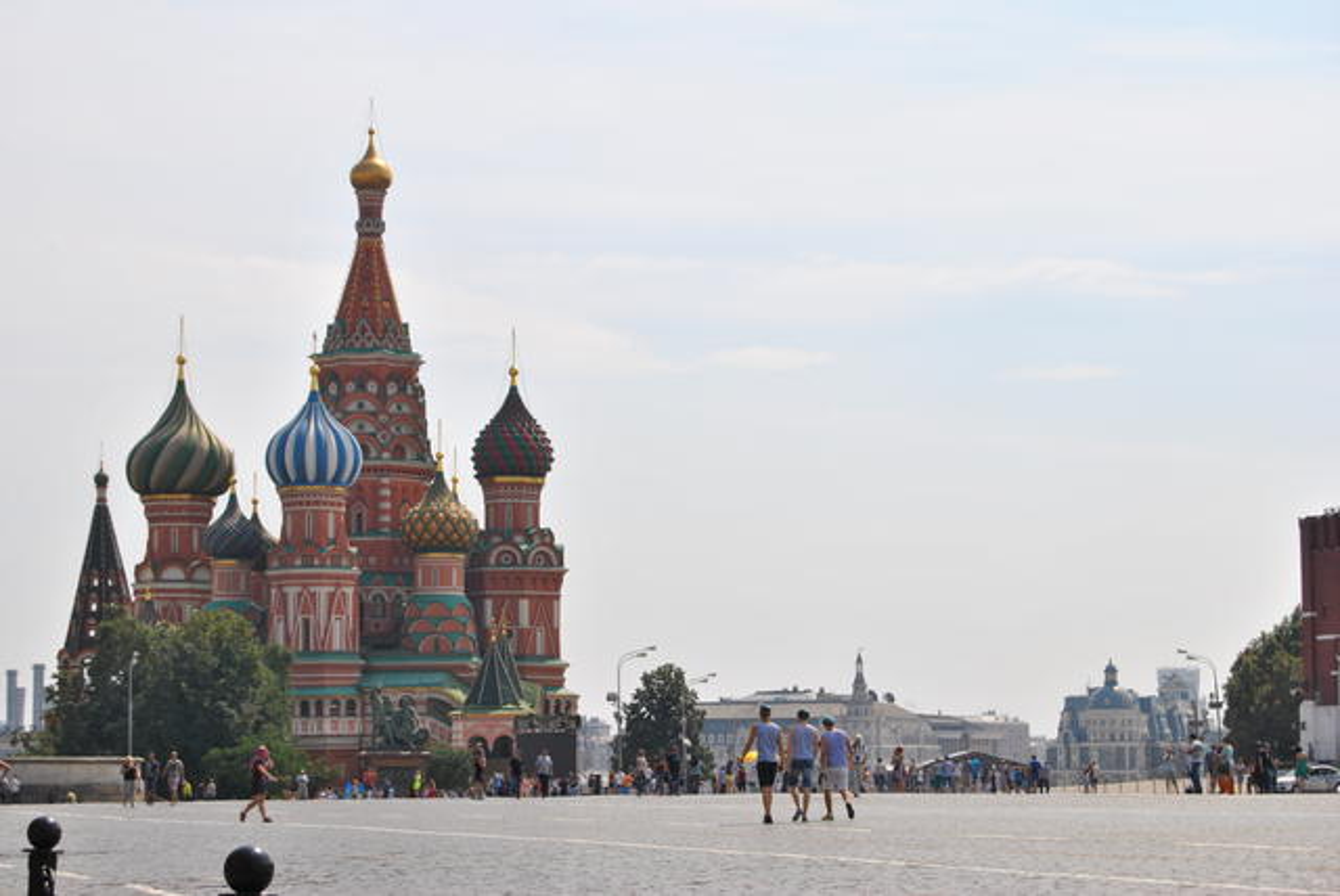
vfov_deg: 16.6
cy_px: 448
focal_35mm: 82
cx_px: 670
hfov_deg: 24.6
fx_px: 3074
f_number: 8
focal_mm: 55
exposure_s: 1/250
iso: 100
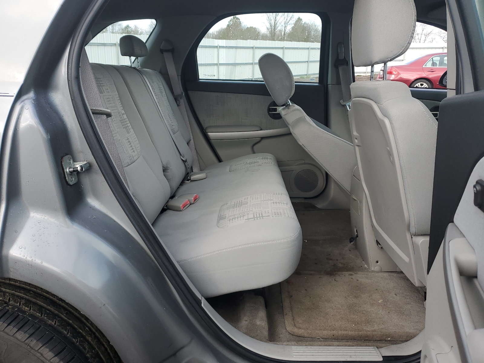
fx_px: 364
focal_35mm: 26
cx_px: 242
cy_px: 182
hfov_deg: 67.3
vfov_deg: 53.1
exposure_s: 1/435
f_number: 1.5
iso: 50
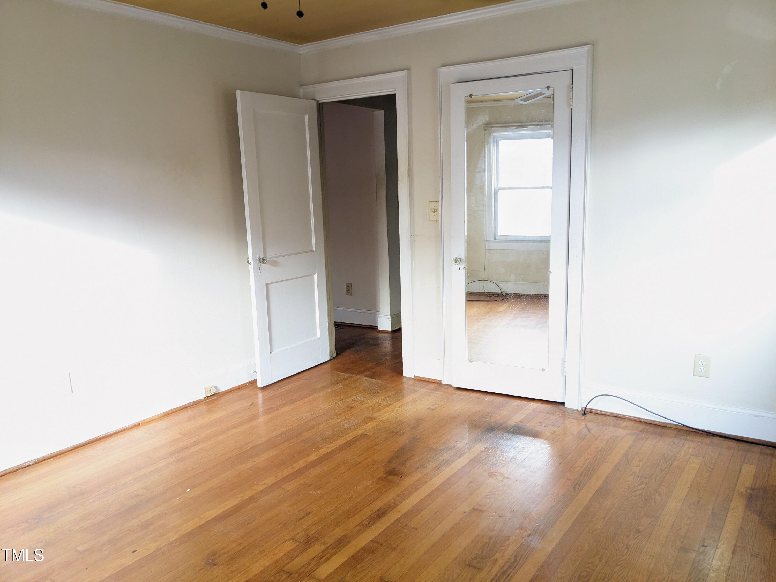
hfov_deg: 65.3
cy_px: 291
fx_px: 605
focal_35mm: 27
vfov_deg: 51.4
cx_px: 388
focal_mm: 4.38
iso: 252
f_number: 1.73
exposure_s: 1/60
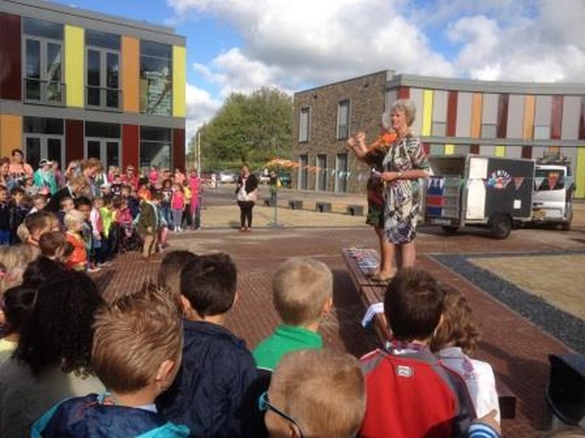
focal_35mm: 35
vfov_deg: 40.7
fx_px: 591
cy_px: 219
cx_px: 292
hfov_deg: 52.6
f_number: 2.4
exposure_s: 1/1416
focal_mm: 4.28
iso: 50
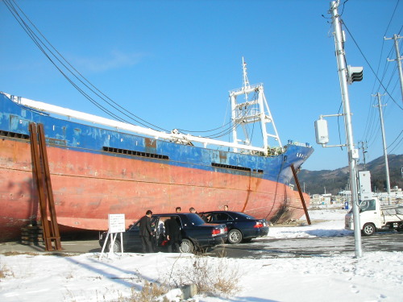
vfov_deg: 37.7
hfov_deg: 49.0
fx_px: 442
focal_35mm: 38
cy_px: 151
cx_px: 202
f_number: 5.6
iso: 71
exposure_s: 1/350
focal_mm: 6.3
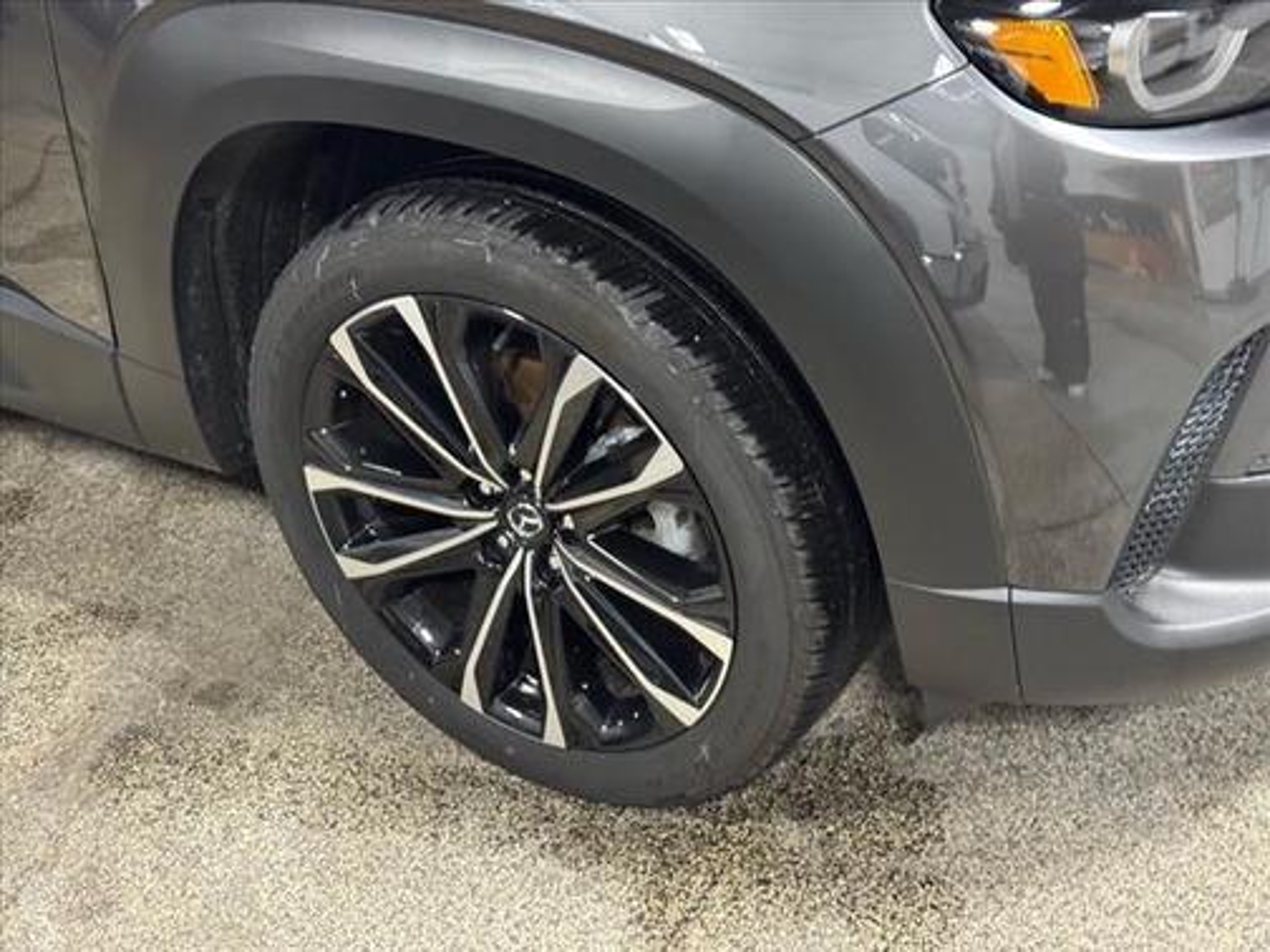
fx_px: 1761
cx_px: 635
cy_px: 476
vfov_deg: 30.3
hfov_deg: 39.7
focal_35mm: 48
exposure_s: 1/30
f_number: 1.78
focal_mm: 6.76
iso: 500
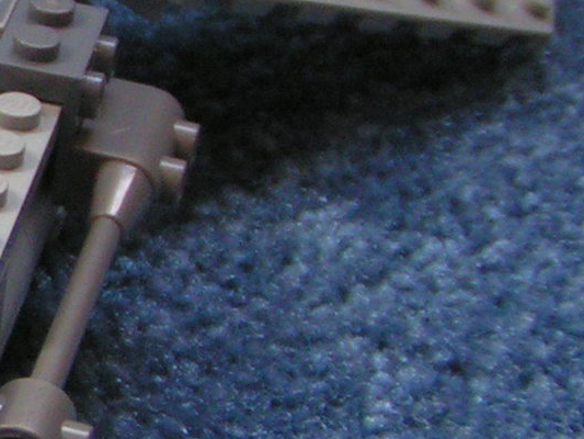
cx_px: -410
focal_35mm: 146
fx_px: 2464
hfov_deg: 12.5
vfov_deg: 10.2
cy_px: 178
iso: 100
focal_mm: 5.8
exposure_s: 1/40
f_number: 2.8
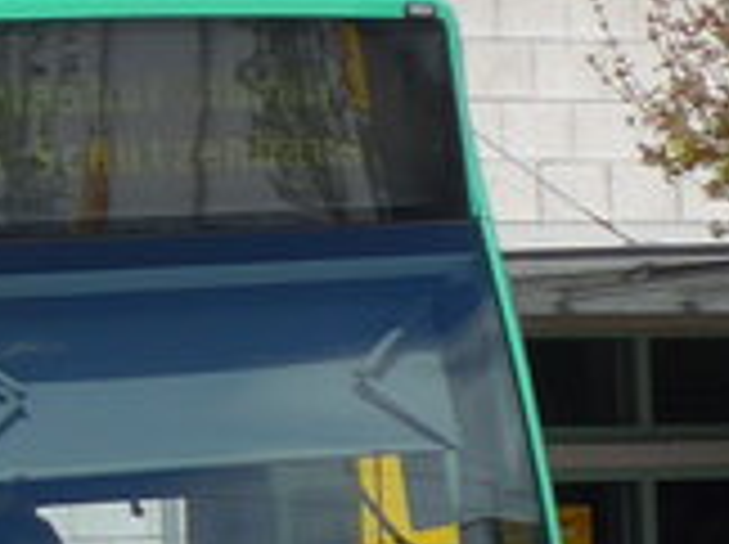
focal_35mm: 364
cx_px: -1584
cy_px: 171
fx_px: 7654
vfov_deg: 4.1
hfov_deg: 5.1
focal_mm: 10.1
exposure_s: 1/1300
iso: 80
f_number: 3.2
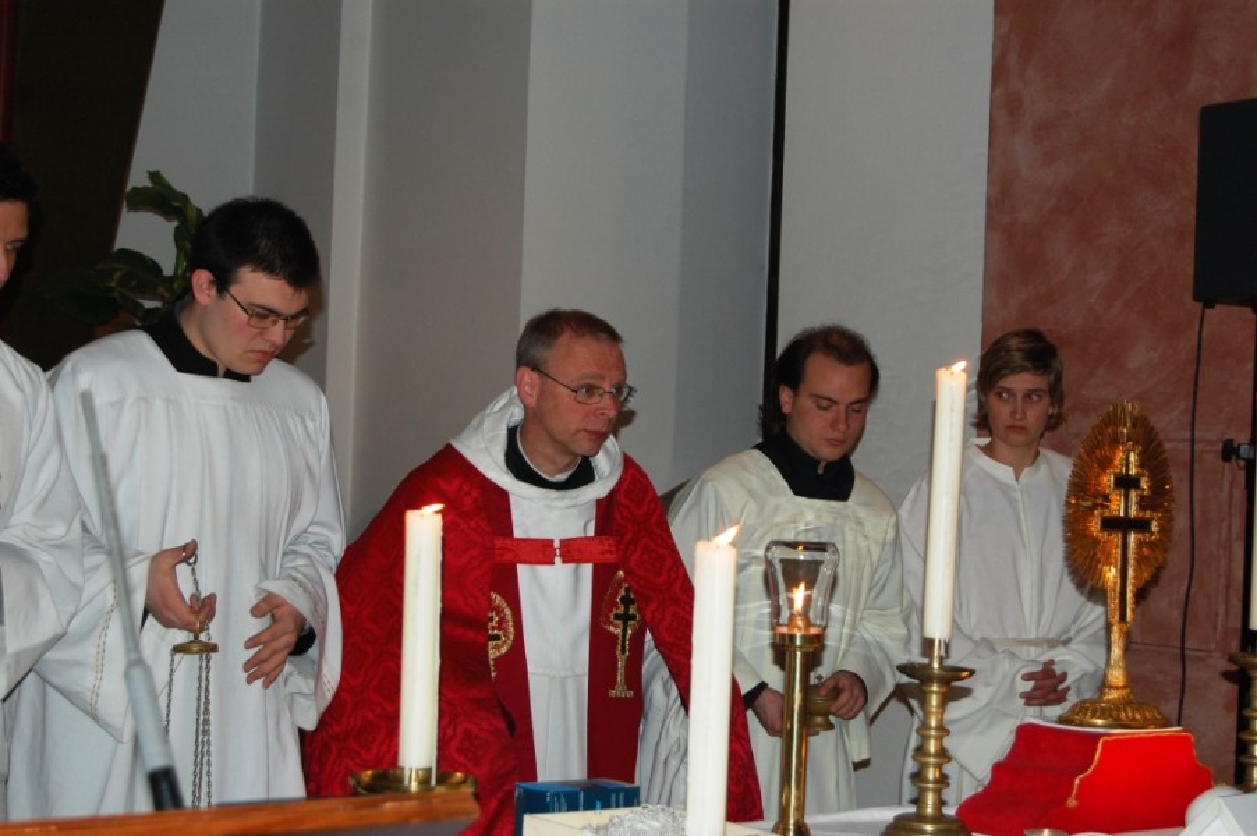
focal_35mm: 72
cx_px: 628
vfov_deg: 18.9
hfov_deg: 28.1
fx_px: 2512
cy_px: 418
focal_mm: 48
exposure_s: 1/60
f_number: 5.6
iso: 400
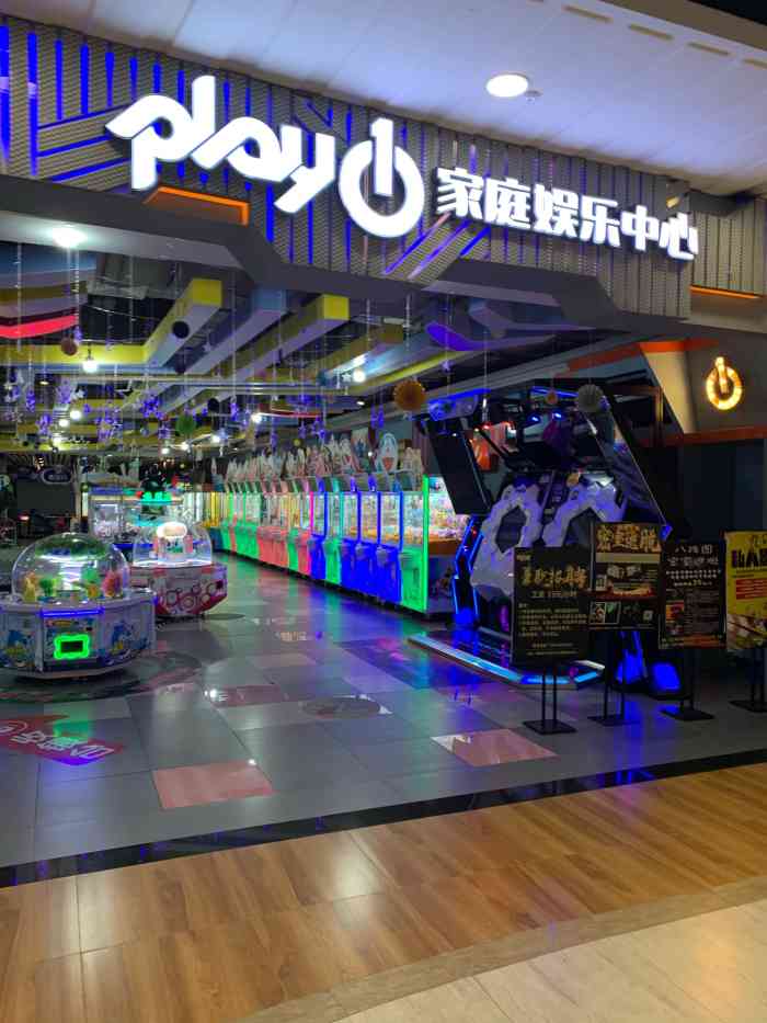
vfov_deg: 67.3
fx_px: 768
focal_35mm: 26
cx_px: 384
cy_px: 512
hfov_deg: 53.1
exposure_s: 1/100
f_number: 1.8
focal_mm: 4.25
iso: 80
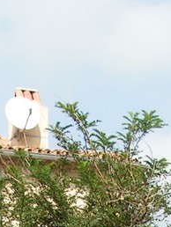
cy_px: 399
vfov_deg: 11.7
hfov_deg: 9.5
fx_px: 1032
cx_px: 54
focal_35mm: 157
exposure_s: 1/250
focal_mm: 5.8
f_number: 5.6
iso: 50
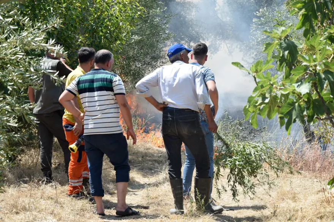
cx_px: 167
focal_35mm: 120
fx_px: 1113
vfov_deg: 11.4
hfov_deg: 17.1
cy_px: 111
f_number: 8
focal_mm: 80
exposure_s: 1/250
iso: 200
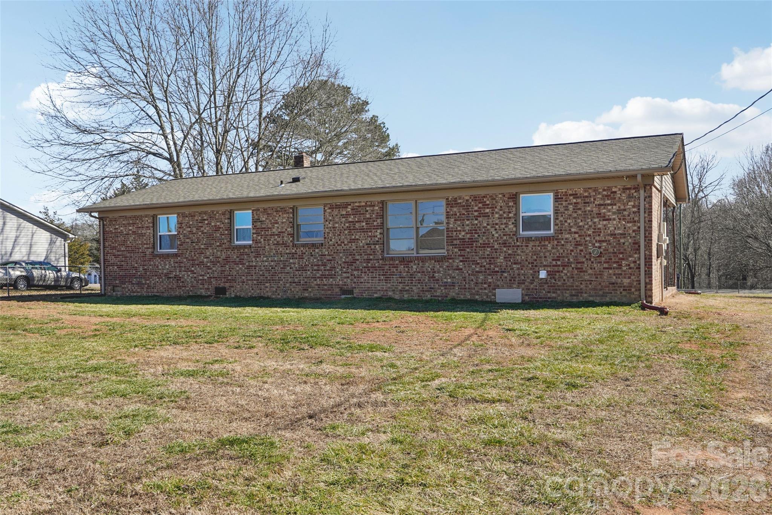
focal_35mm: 30
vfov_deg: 43.6
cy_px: 258
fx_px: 643
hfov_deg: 61.9
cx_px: 386
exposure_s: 1/90
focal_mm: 20
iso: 100
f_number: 8
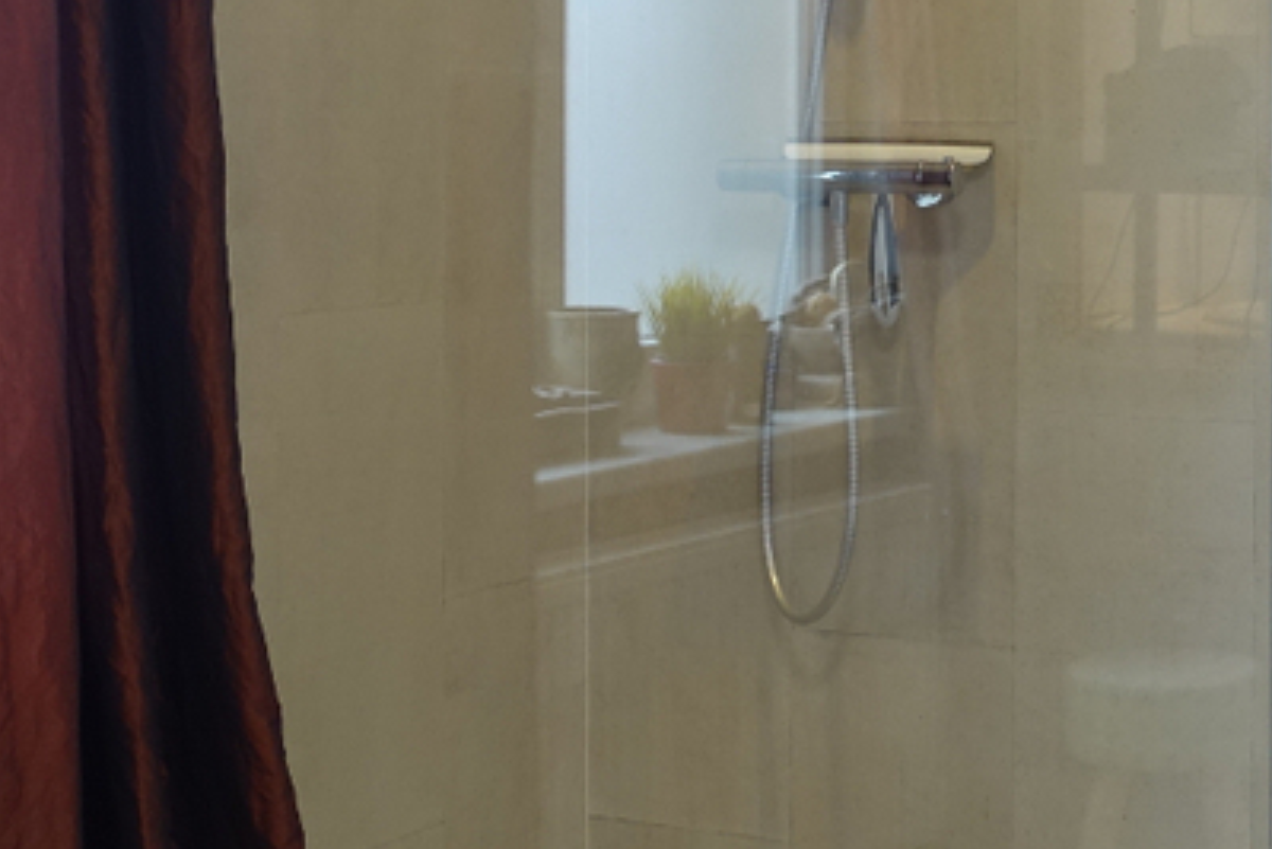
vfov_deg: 16.7
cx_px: 938
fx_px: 2863
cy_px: 159
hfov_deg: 24.8
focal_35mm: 81
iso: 125
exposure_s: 1/30
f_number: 2
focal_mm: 8.8
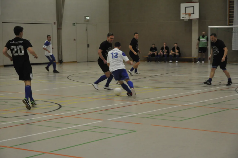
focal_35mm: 87
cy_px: 79
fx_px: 574
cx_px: 119
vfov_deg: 15.7
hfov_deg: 23.4
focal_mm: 58
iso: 1600
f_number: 5.3
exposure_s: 1/160
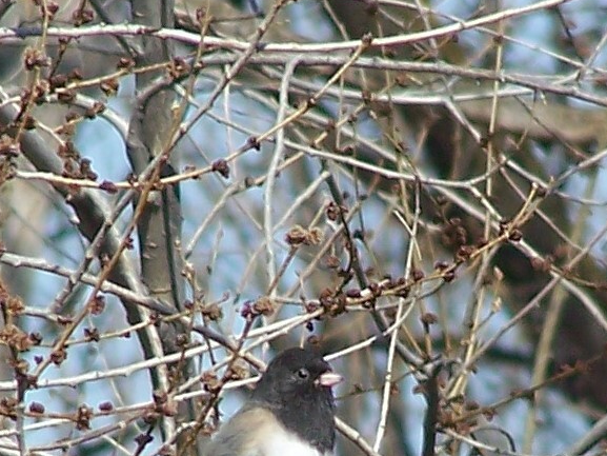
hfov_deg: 1.8
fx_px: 19380
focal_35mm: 1105
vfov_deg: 1.3
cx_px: 394
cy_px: 517
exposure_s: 1/500
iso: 80
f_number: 5
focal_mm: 63
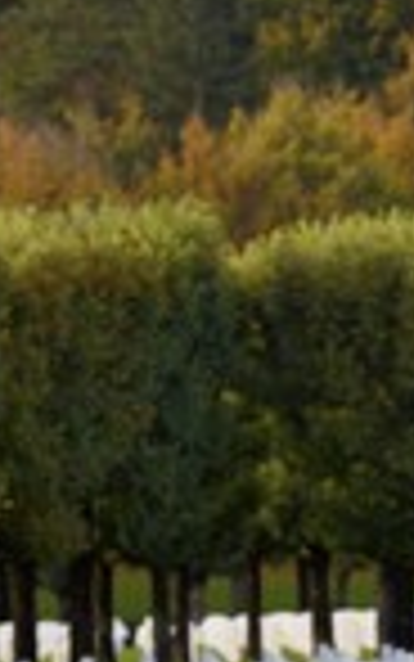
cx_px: 382
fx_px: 9468
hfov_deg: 2.5
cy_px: 603
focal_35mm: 525
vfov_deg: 4.0
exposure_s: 1/160
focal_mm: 180
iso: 400
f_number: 8
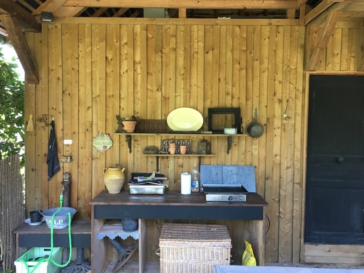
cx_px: 182
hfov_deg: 61.7
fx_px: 305
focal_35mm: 29
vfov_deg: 48.2
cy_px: 136
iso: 50
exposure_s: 1/33
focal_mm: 4.15
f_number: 2.2
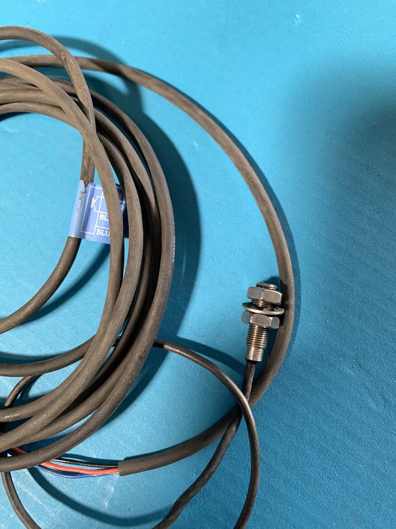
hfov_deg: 53.1
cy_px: 264
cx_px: 198
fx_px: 397
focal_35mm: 26
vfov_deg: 67.3
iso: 200
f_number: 1.8
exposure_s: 1/60
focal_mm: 4.25
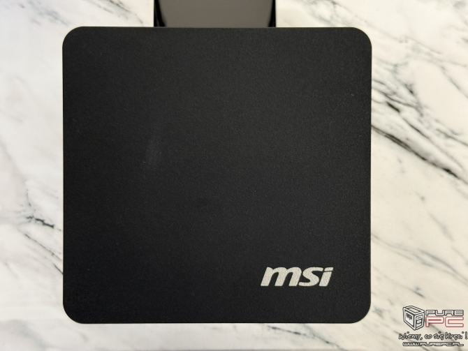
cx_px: 234
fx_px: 649
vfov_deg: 30.3
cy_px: 176
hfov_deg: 39.6
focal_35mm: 48
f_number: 1.78
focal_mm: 6.76
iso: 400
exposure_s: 1/40
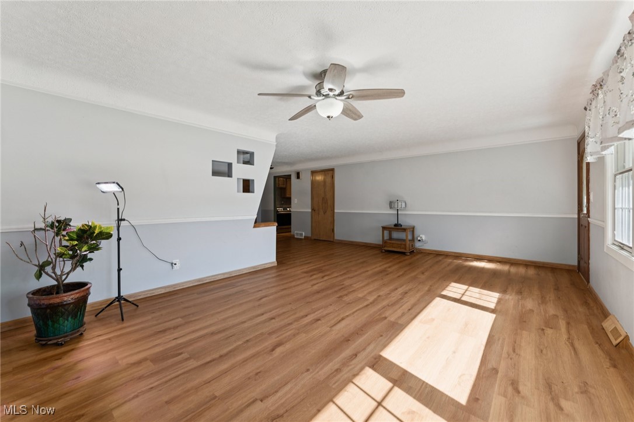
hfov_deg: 104.3
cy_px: 211
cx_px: 317
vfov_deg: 81.2
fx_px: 246
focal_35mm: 14
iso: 200
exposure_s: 1/40
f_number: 5.6
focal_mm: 14
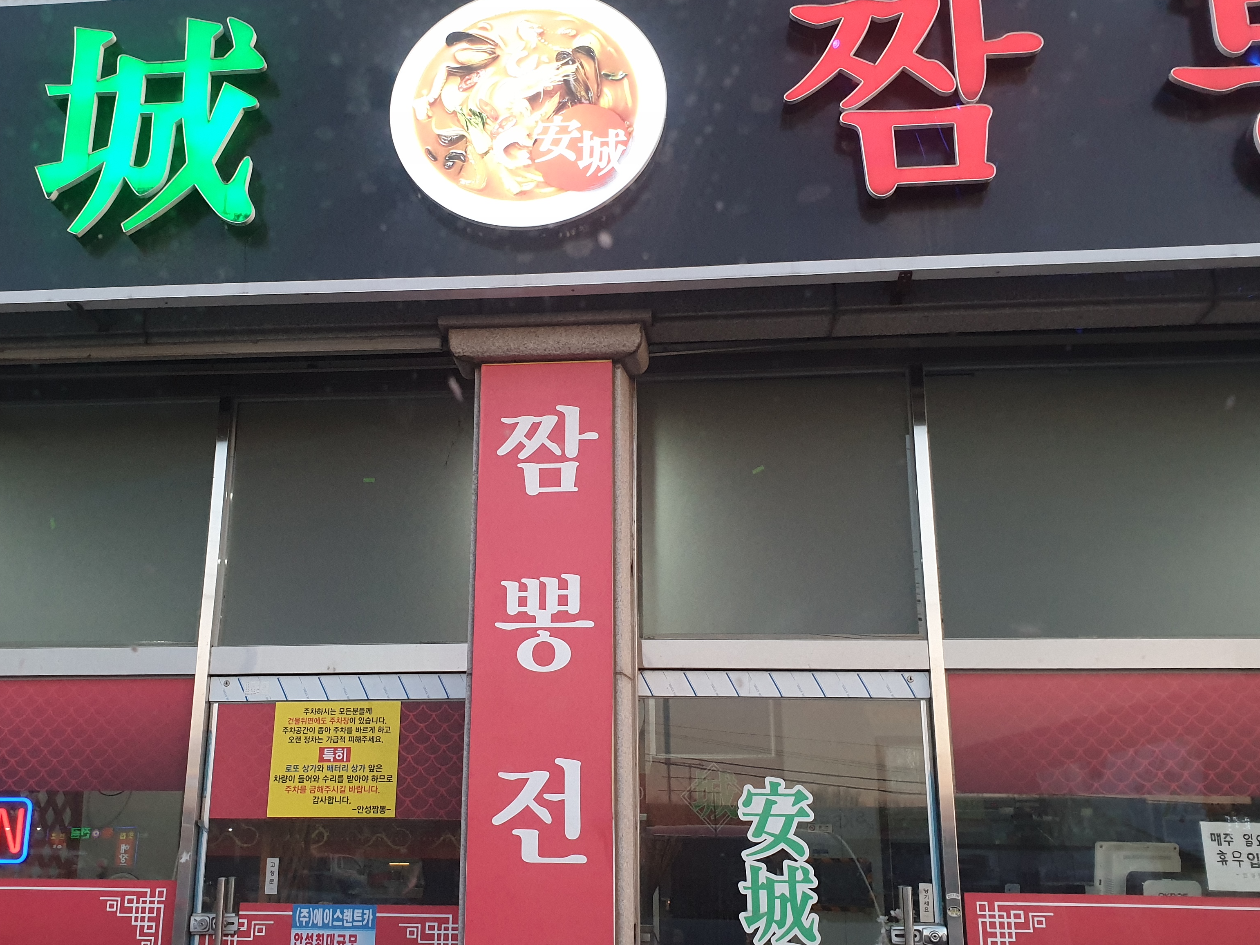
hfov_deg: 53.7
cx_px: 530
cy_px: 508
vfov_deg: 41.8
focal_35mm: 34
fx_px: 1238
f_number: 2.4
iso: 320
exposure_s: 1/60
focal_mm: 4.3
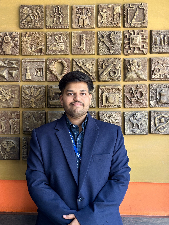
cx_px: 84
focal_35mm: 48
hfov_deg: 30.3
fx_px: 312
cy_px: 112
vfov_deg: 39.7
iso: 80
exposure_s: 1/100
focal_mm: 6.86
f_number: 1.78
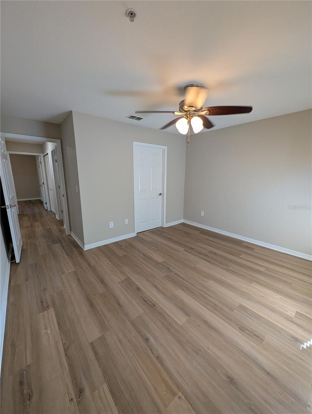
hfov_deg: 94.6
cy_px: 207
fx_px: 144
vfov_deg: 110.5
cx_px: 156
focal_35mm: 12
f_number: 1.7
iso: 53
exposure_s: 1/120
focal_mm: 2.02
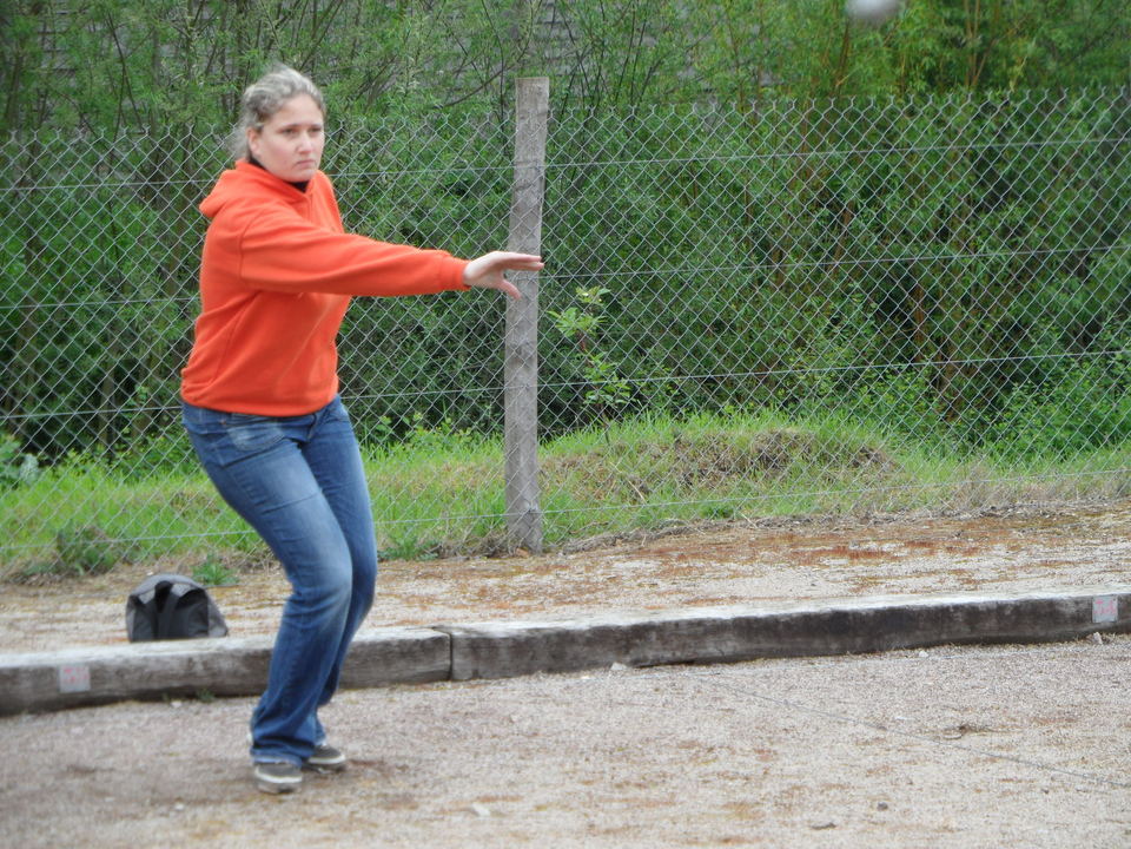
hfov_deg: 13.2
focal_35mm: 150
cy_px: 424
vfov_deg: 9.9
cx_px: 566
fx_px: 4901
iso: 100
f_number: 4.4
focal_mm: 24.6
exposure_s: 1/60
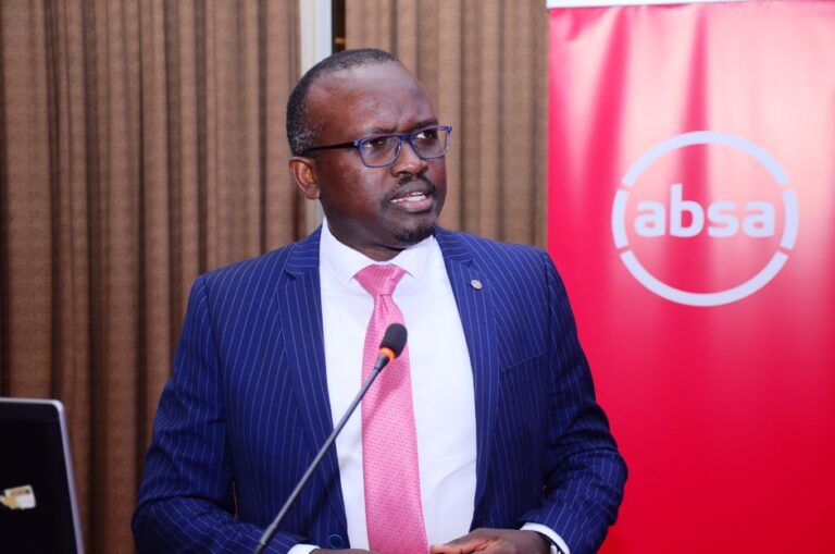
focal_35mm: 72
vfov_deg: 18.9
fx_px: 1667
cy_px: 277
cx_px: 418
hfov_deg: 28.1
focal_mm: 48
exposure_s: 1/100
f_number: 4.8
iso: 1000
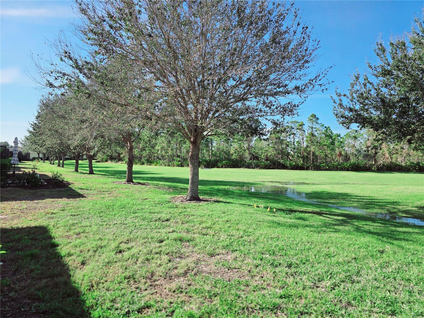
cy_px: 159
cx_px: 212
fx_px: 282
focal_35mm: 23
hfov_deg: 73.9
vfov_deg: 58.9
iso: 12
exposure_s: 1/556
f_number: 1.7
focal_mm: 6.3
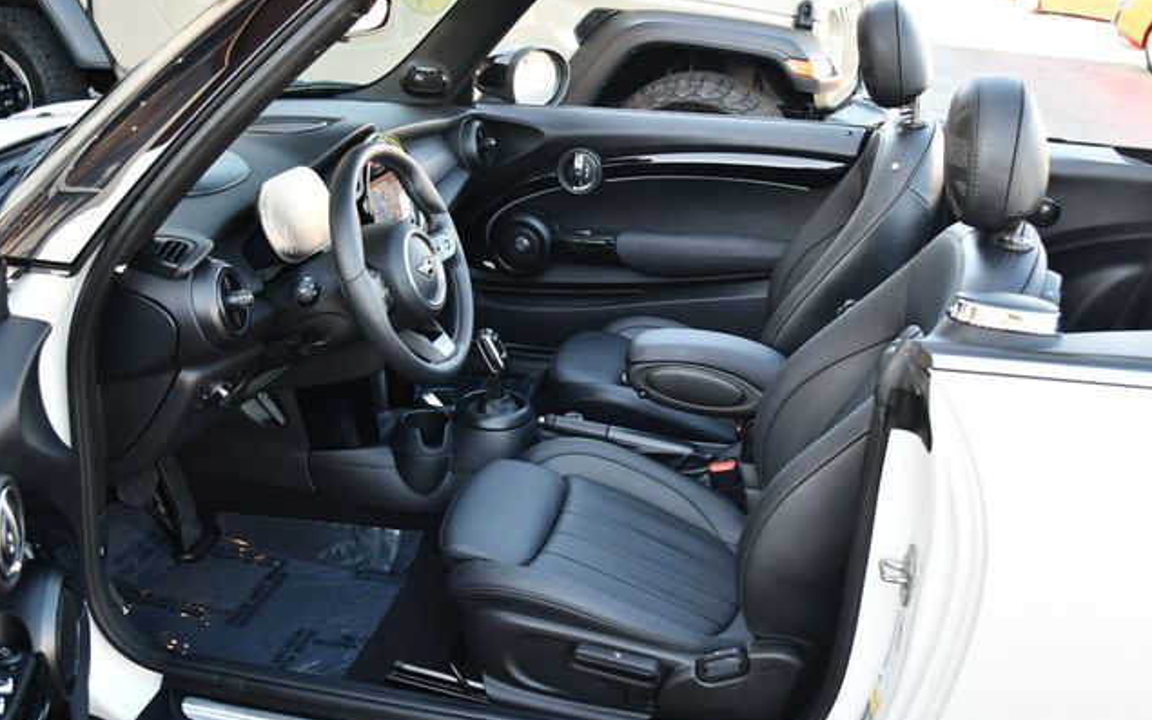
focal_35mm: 37
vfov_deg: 34.4
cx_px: 573
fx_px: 1162
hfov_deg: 52.7
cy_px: 381
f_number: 3.5
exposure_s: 1/250
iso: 640
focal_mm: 18
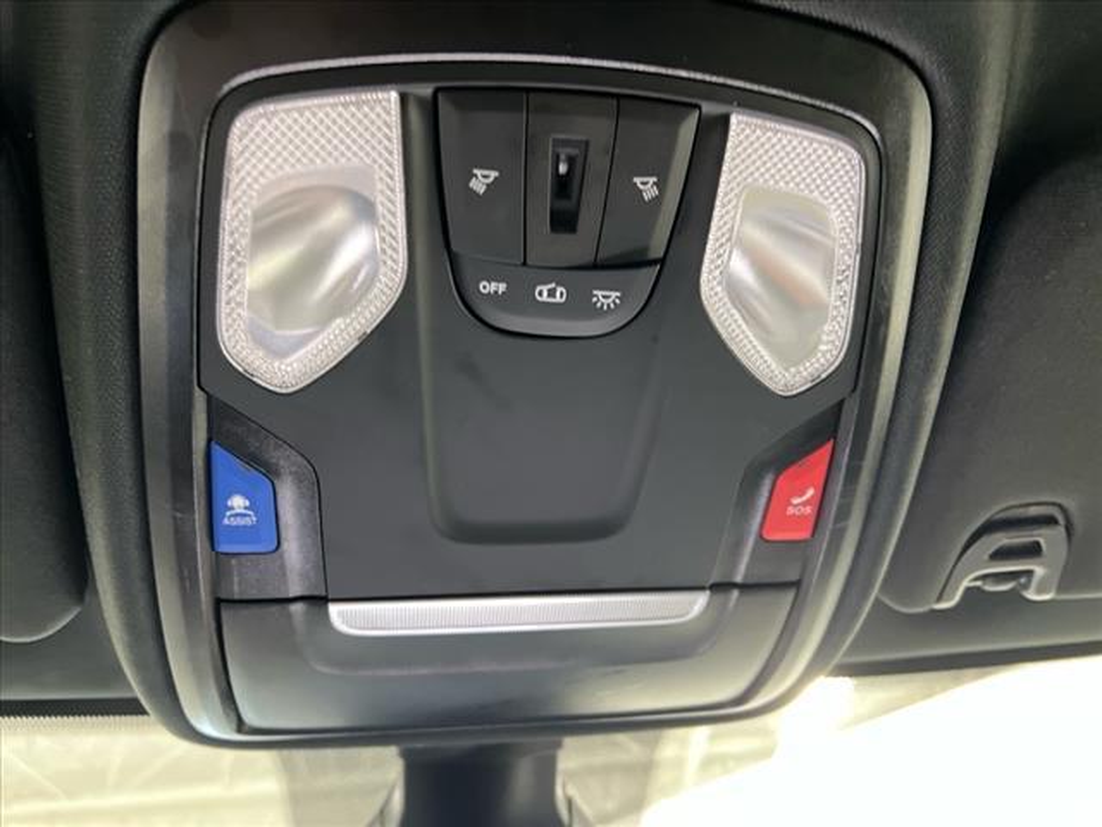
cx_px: 551
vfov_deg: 53.1
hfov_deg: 67.3
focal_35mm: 26
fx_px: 828
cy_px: 414
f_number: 1.5
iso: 1000
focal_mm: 5.7
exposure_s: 1/20
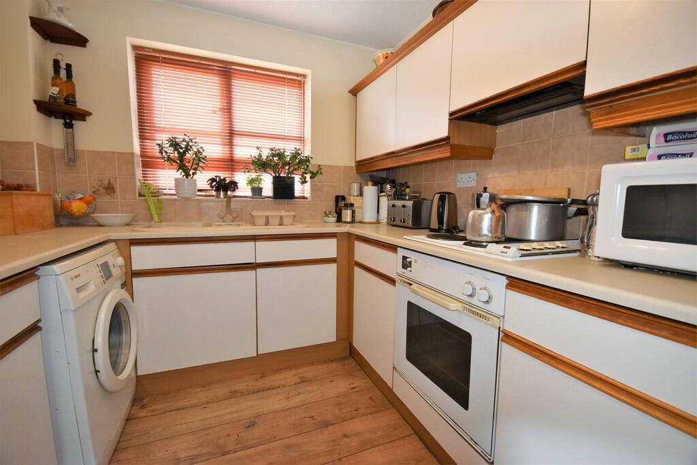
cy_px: 232
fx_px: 290
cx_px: 348
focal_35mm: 15
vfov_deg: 77.3
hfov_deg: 100.4
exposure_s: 1/100
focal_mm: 10
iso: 800
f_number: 5
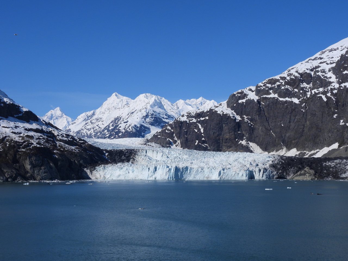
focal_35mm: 50
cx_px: 174
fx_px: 503
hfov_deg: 38.2
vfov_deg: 29.1
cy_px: 130
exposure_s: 1/1600
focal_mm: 8.9
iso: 100
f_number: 5.6
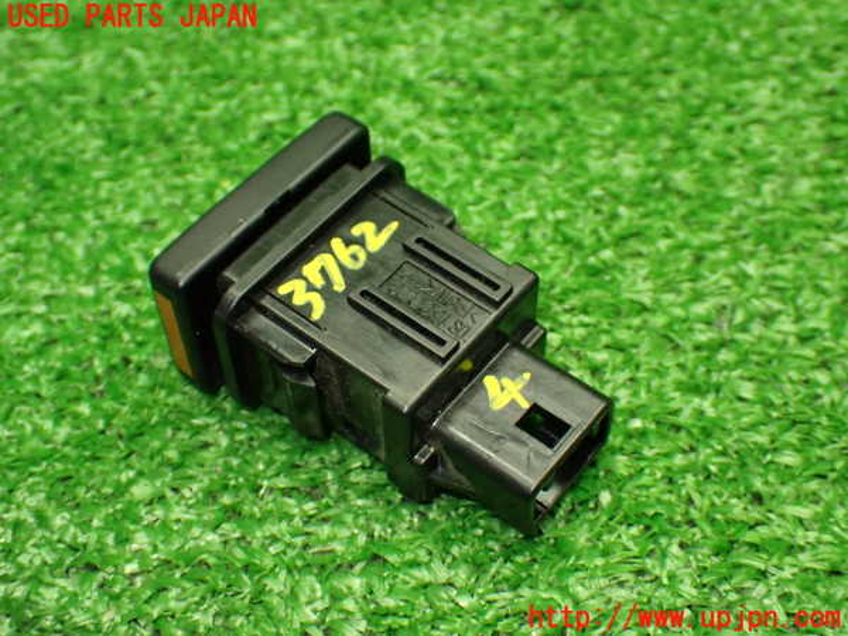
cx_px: 424
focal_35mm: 50
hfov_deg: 38.2
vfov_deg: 29.1
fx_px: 1225
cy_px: 318
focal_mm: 9.01
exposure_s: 1/100
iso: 800
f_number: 3.2
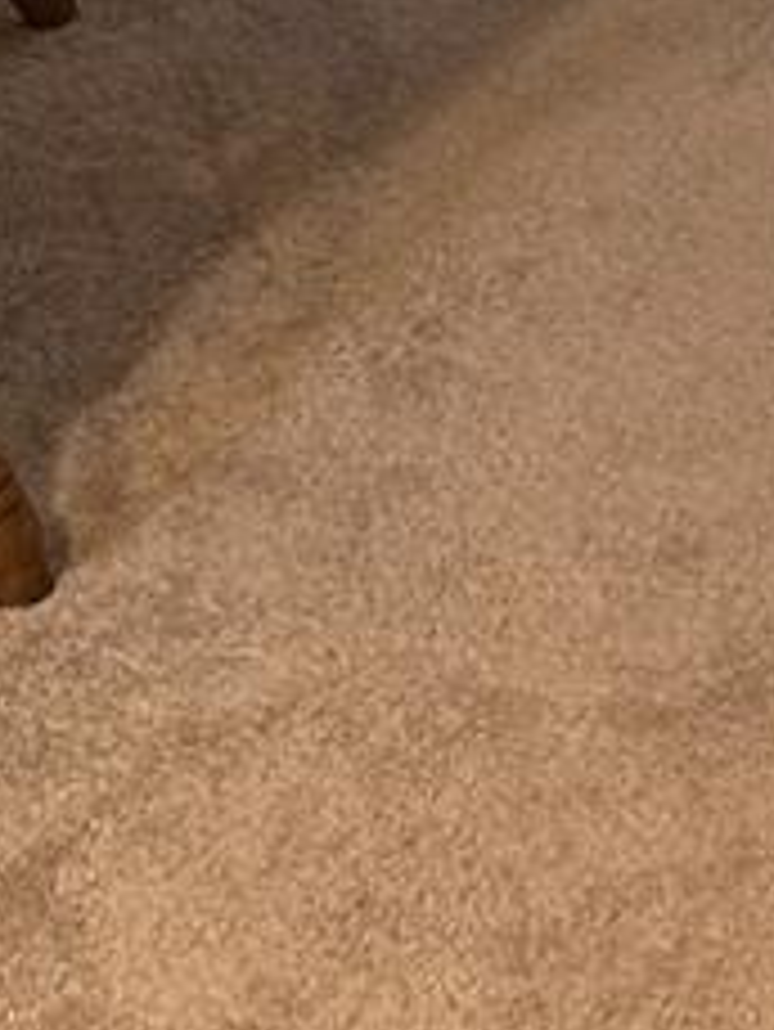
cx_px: 1712
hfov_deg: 8.8
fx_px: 4676
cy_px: -958
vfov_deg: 11.5
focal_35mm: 157
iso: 200
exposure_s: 1/60
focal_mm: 6.86
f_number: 1.78
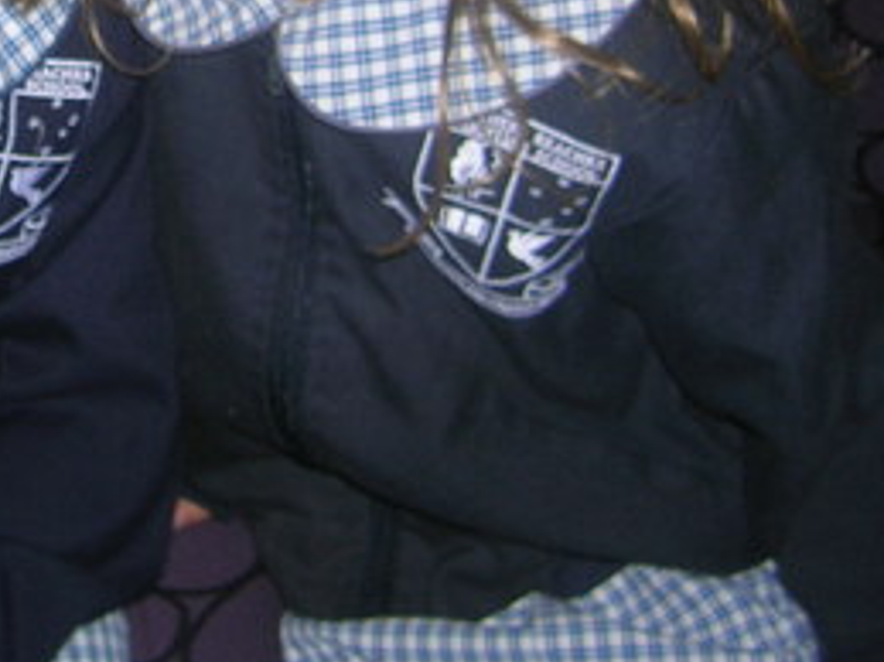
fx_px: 2144
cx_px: 38
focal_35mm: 84
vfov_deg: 17.0
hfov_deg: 22.5
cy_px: -65
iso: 50
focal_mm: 5.7
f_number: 2.9
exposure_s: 1/60.1
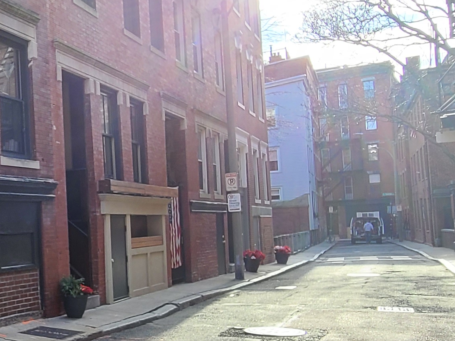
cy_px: 200
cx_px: -50
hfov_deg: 35.2
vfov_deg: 31.5
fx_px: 605
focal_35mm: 46
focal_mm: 2.2
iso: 50
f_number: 2.2
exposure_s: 1/228
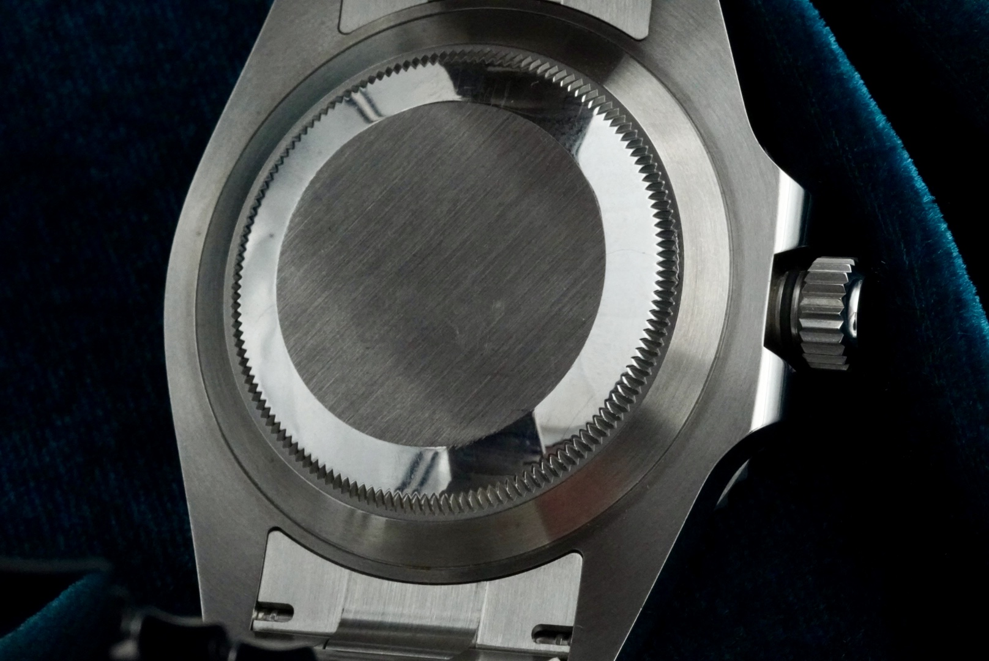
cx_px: 494
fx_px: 2887
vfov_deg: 13.1
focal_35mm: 105
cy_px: 330
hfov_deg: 19.4
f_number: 22
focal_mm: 70
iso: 8000
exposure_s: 1/160
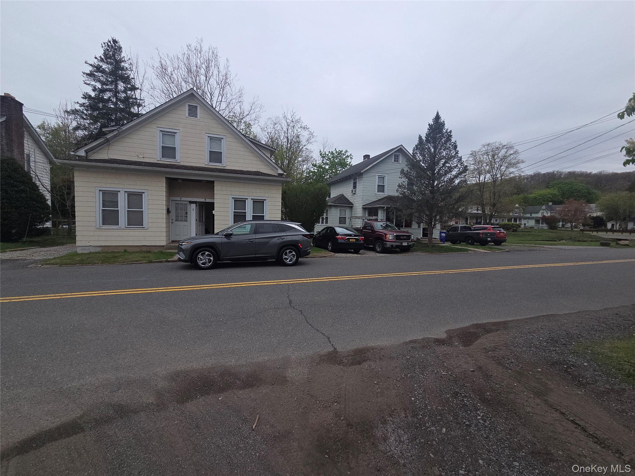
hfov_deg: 106.2
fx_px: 238
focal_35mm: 13
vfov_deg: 89.9
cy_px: 238
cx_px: 318
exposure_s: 1/832
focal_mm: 2.2
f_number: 2.2
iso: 50
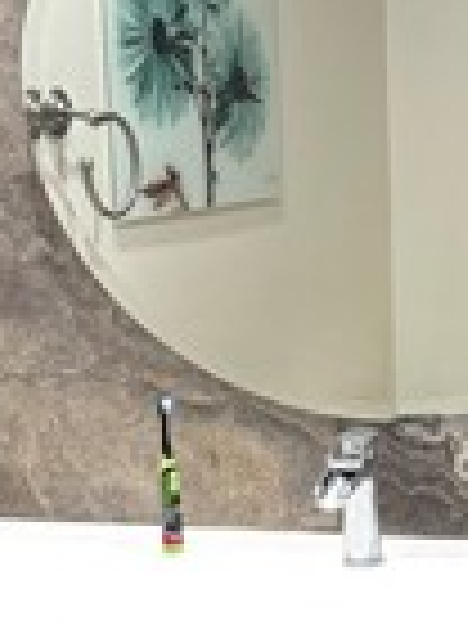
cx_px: 702
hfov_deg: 12.7
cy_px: 428
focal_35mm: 111
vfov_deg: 17.6
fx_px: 1995
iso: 160
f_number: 1.78
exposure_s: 1/120
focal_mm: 6.76
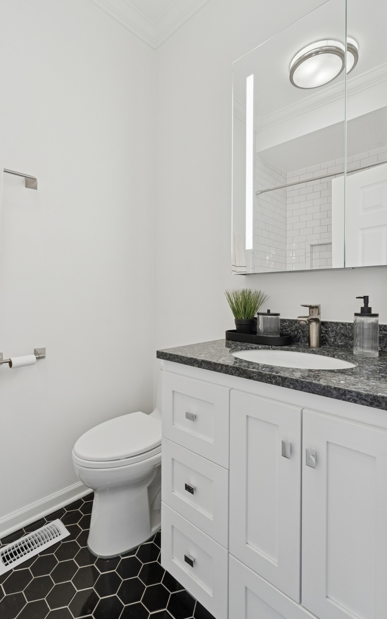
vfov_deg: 94.4
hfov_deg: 67.9
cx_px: 187
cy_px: 309
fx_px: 287
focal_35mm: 17
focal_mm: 16
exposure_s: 1/15
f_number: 8
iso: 320
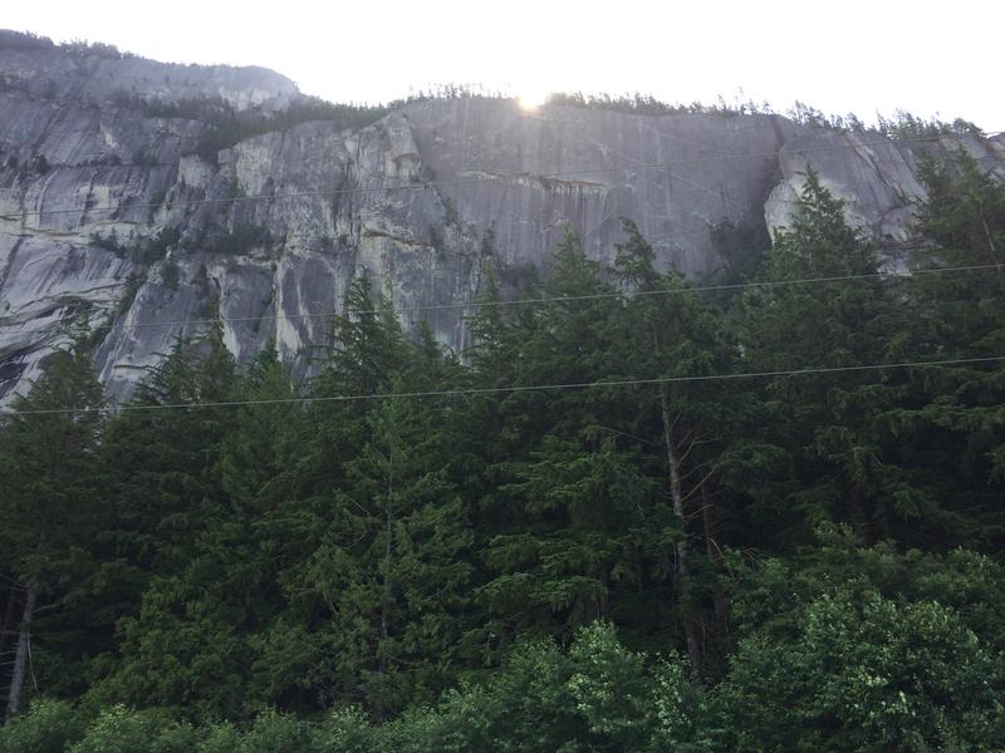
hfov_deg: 61.7
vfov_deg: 48.2
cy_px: 376
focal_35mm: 29
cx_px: 502
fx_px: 842
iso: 32
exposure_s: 1/507
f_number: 2.2
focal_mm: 4.15
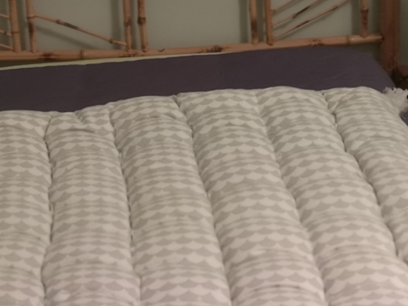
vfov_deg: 14.2
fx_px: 1226
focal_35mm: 104
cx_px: 202
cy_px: 60
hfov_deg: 18.9
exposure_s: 1/16.7
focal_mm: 5.58
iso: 1000
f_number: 4
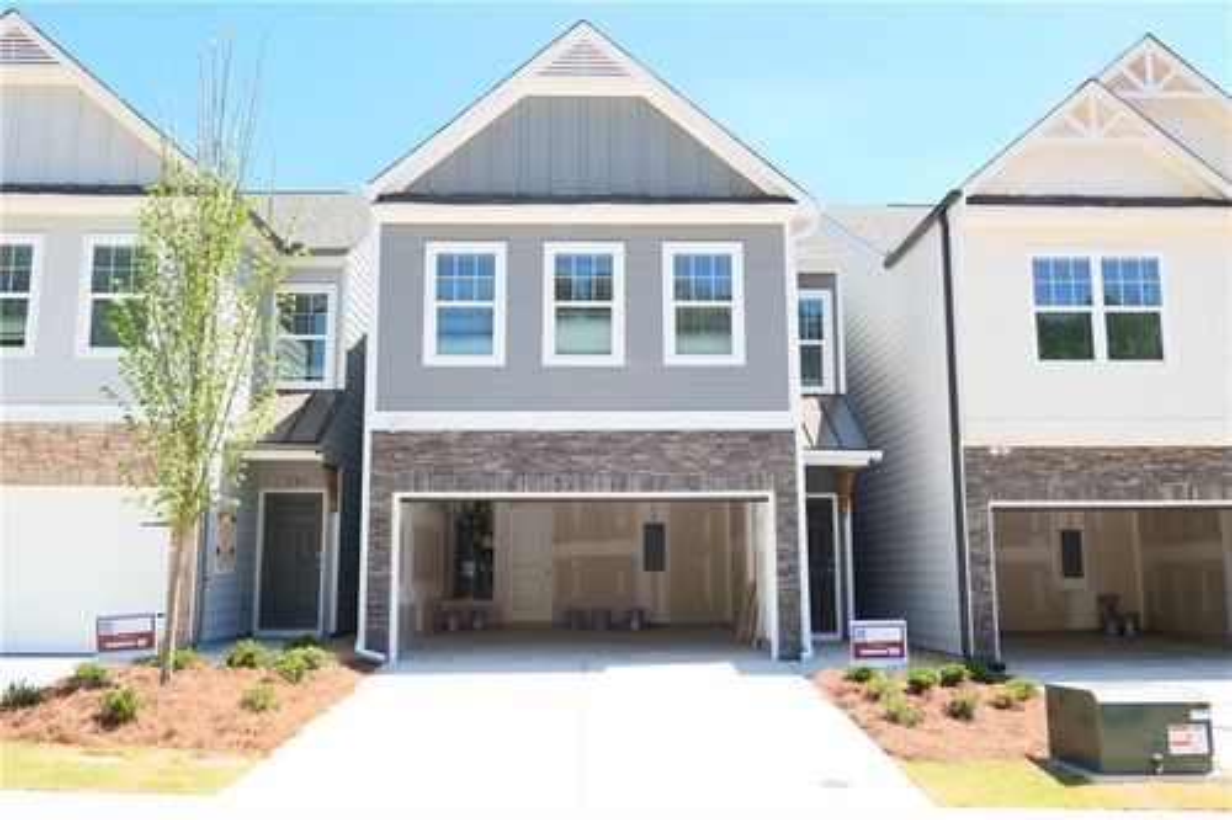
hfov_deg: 61.9
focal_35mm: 30
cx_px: 616
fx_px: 1026
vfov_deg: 43.6
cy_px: 410
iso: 125
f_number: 2.8
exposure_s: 1/800
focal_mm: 11.1
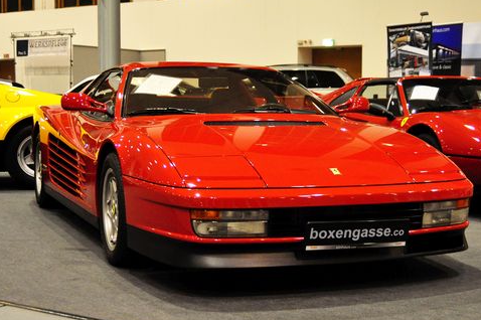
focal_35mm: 64
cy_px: 176
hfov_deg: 31.4
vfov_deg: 21.2
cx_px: 264
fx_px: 854
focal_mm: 34
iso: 3200
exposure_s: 1/60
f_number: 3.8
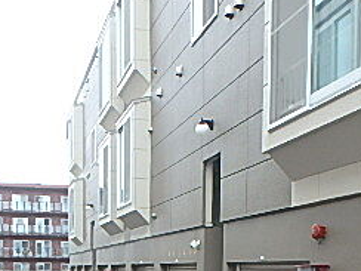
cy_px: 338
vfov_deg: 23.8
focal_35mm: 55
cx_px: 167
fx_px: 574
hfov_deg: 34.9
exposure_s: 1/40
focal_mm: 3.7
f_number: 3.5
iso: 200
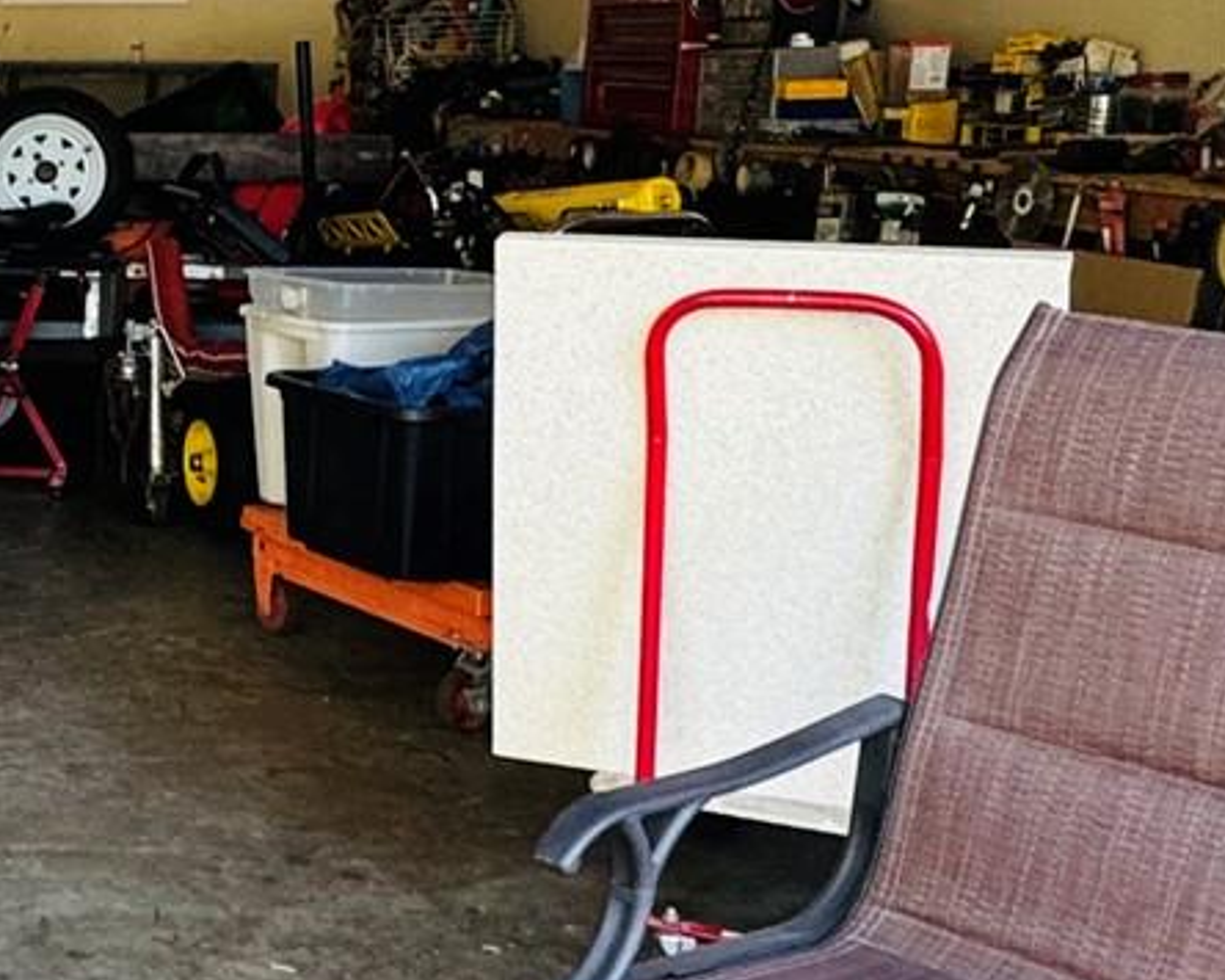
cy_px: 439
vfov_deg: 24.2
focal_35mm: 63
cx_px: -400
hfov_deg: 25.5
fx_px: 2284
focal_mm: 2.22
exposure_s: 1/99
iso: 200
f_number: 2.2
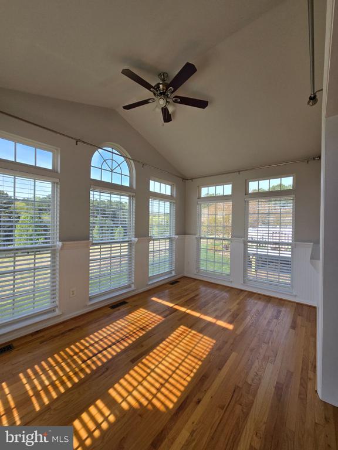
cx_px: 169
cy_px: 225
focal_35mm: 13
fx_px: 169
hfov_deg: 89.9
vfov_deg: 106.2
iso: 50
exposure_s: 1/619
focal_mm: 2.2
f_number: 2.2
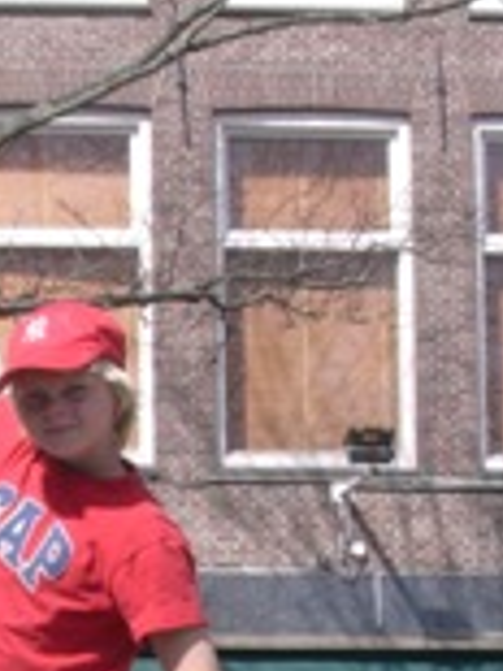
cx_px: -234
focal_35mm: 130
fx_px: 2522
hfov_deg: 11.0
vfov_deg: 14.8
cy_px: 723
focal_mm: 6.7
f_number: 5.8
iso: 70
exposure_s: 1/166
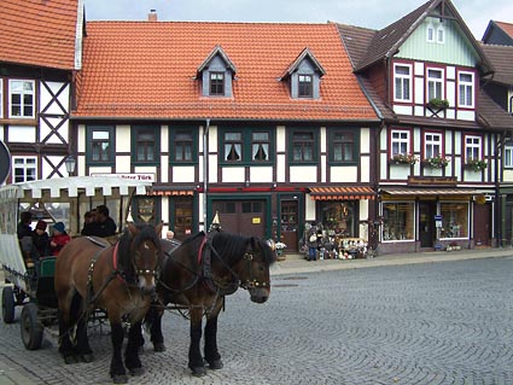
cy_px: 192
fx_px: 563
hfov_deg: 49.0
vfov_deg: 37.7
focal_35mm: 38
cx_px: 256
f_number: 2.8
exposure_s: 1/250
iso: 64
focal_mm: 6.3
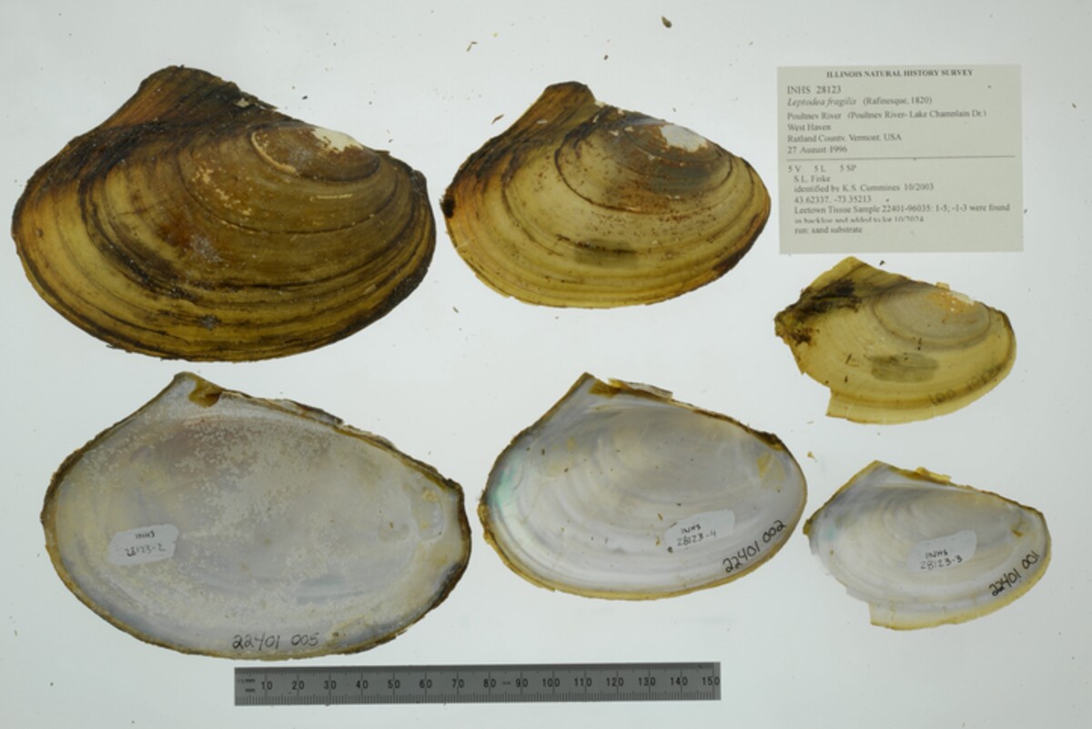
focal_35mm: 60
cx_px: 546
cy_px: 364
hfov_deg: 33.4
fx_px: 1821
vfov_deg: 22.6
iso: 100
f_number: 32
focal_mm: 60
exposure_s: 1/10
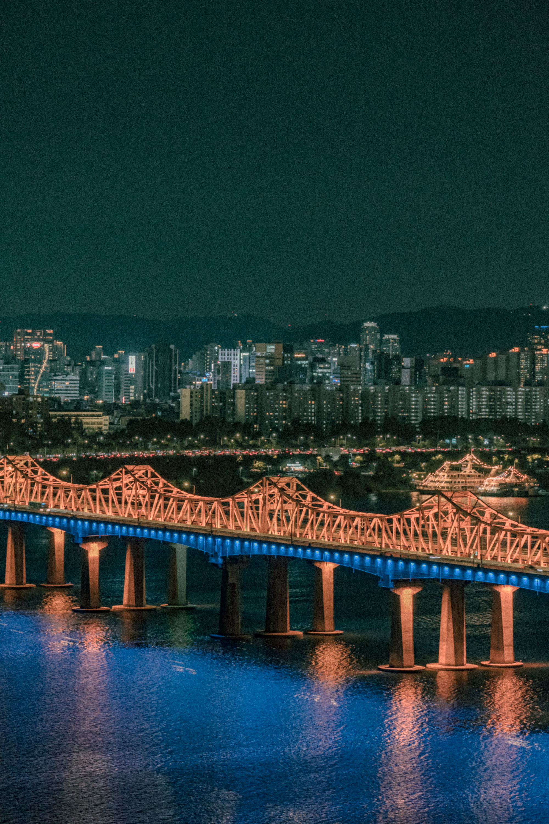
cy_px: 412
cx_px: 274
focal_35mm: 105
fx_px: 2402
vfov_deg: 19.5
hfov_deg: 13.0
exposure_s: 1/10
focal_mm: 70
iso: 1000
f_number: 4.5
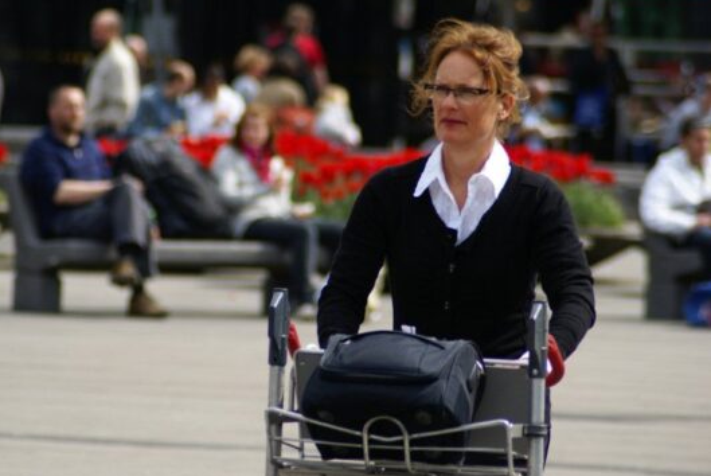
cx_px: 316
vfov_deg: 3.9
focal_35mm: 357
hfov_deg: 5.8
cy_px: 237
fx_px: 7058
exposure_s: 1/500
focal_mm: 210
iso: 100
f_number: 5.6
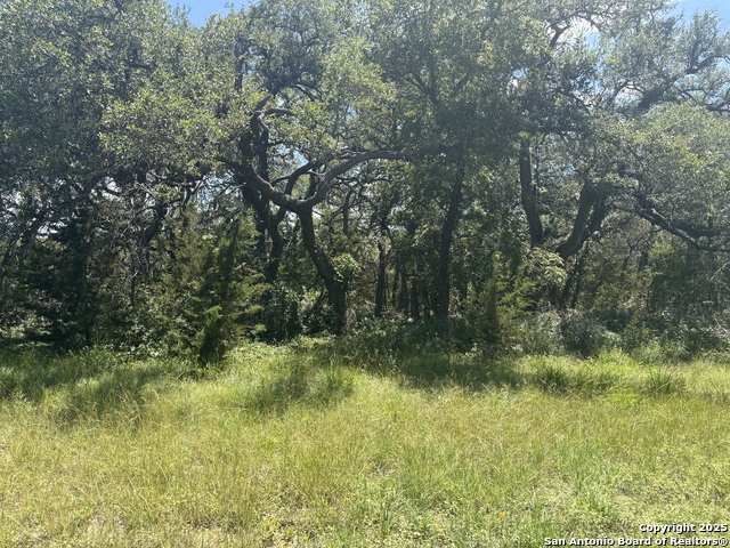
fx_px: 548
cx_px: 365
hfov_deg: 67.3
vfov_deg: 53.1
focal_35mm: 26
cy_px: 274
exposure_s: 1/1393
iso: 50
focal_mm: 5.96
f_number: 1.6
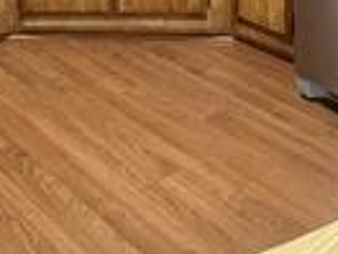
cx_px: 228
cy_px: -254
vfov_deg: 16.5
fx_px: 664
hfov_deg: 28.4
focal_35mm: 68
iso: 800
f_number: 2.2
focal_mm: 2.22
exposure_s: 1/30
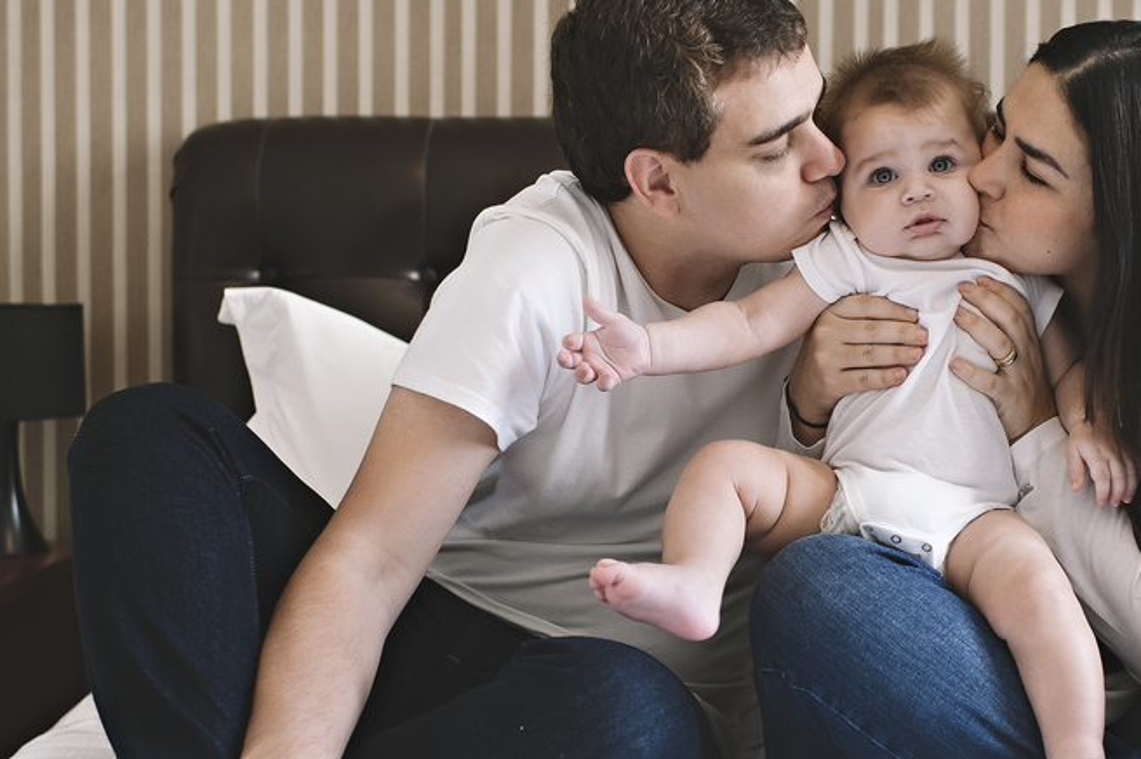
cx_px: 779
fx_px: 2026
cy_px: 373
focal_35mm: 64
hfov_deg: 31.2
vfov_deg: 21.2
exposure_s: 1/125
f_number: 2.5
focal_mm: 35
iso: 500
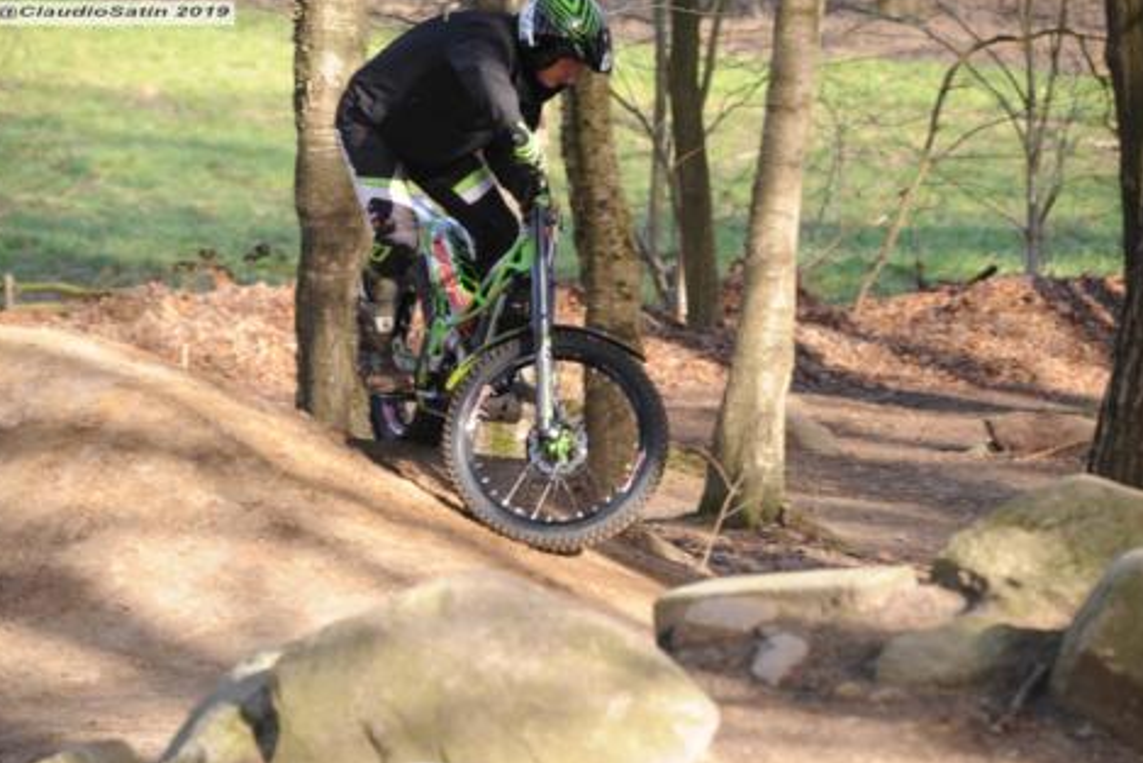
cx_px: 592
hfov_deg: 9.7
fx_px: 6764
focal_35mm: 213
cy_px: 399
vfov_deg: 6.5
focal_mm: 200
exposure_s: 1/160
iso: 250
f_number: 6.3
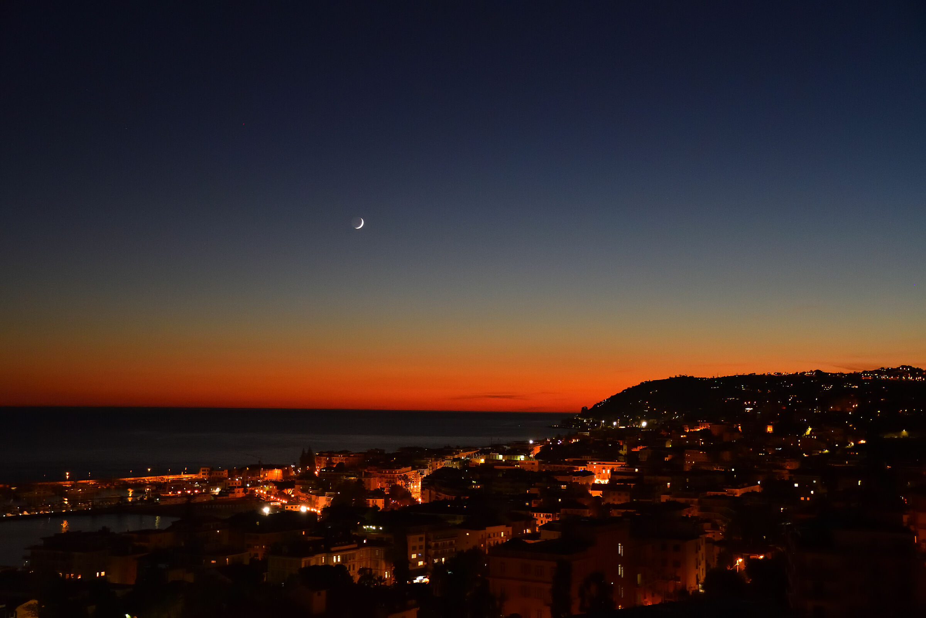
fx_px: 1235
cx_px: 463
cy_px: 309
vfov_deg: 28.1
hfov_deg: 41.1
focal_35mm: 48
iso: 3200
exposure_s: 1/25
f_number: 4
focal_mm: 32
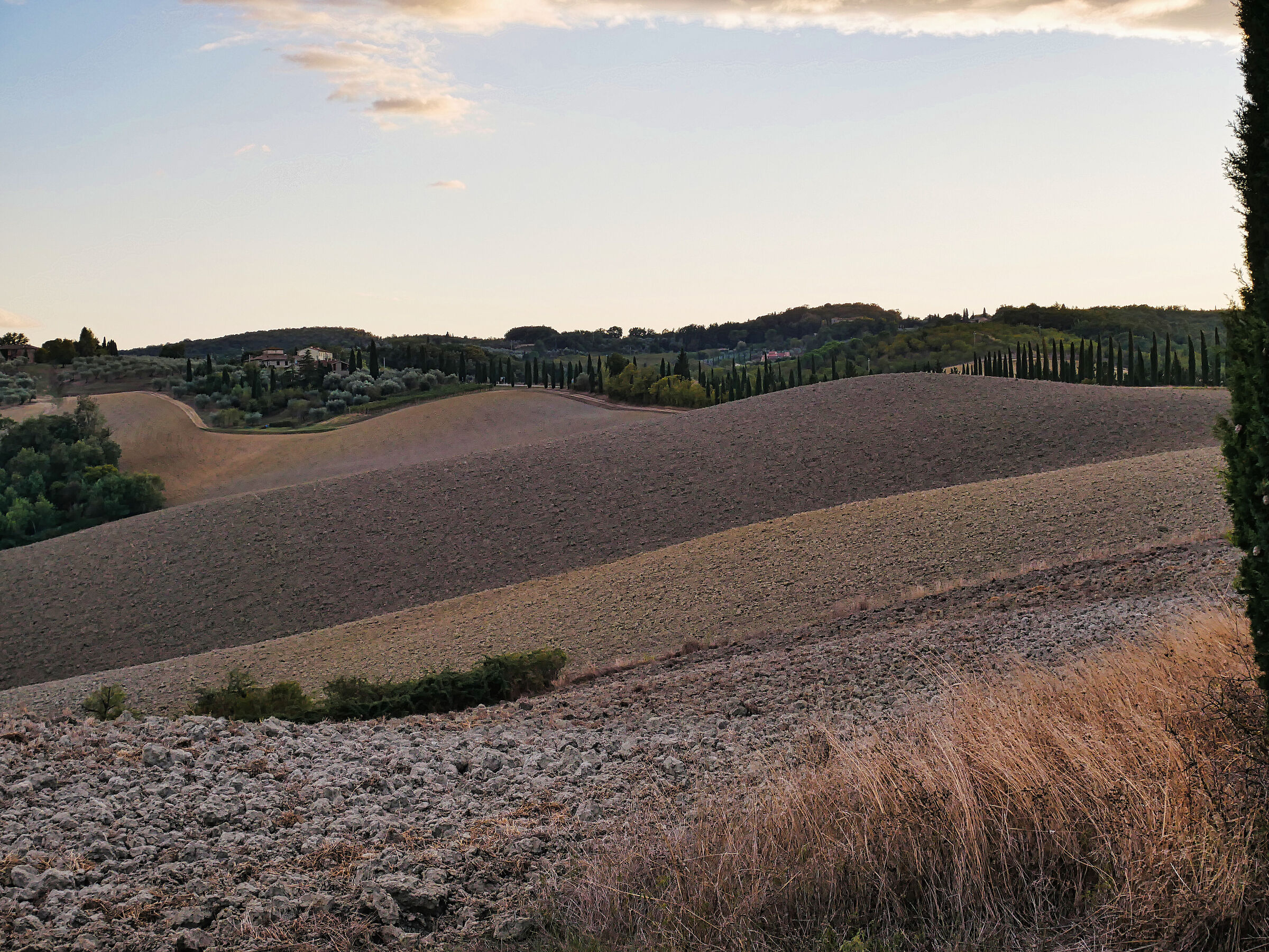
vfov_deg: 22.9
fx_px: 2347
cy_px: 476
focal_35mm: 64
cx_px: 634
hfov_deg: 30.3
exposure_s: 1/160
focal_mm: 32
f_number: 6.3
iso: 200
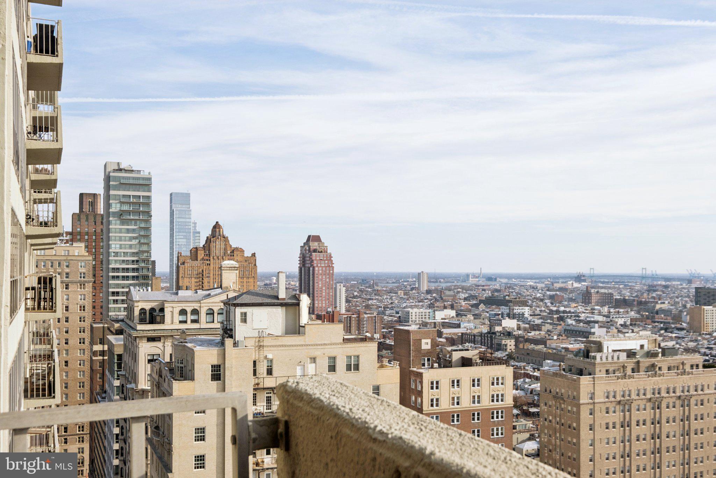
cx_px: 358
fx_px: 716
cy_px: 239
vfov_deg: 36.9
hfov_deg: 53.1
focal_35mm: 36
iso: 250
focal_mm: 24
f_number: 8
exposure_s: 1/750
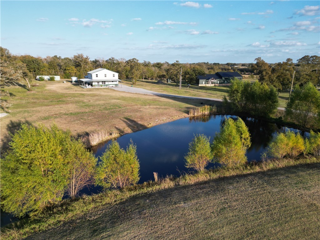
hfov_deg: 71.6
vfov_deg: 56.8
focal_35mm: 24
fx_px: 222
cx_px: 160
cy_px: 120
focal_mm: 6.72
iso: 140
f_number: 1.7
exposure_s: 1/1600
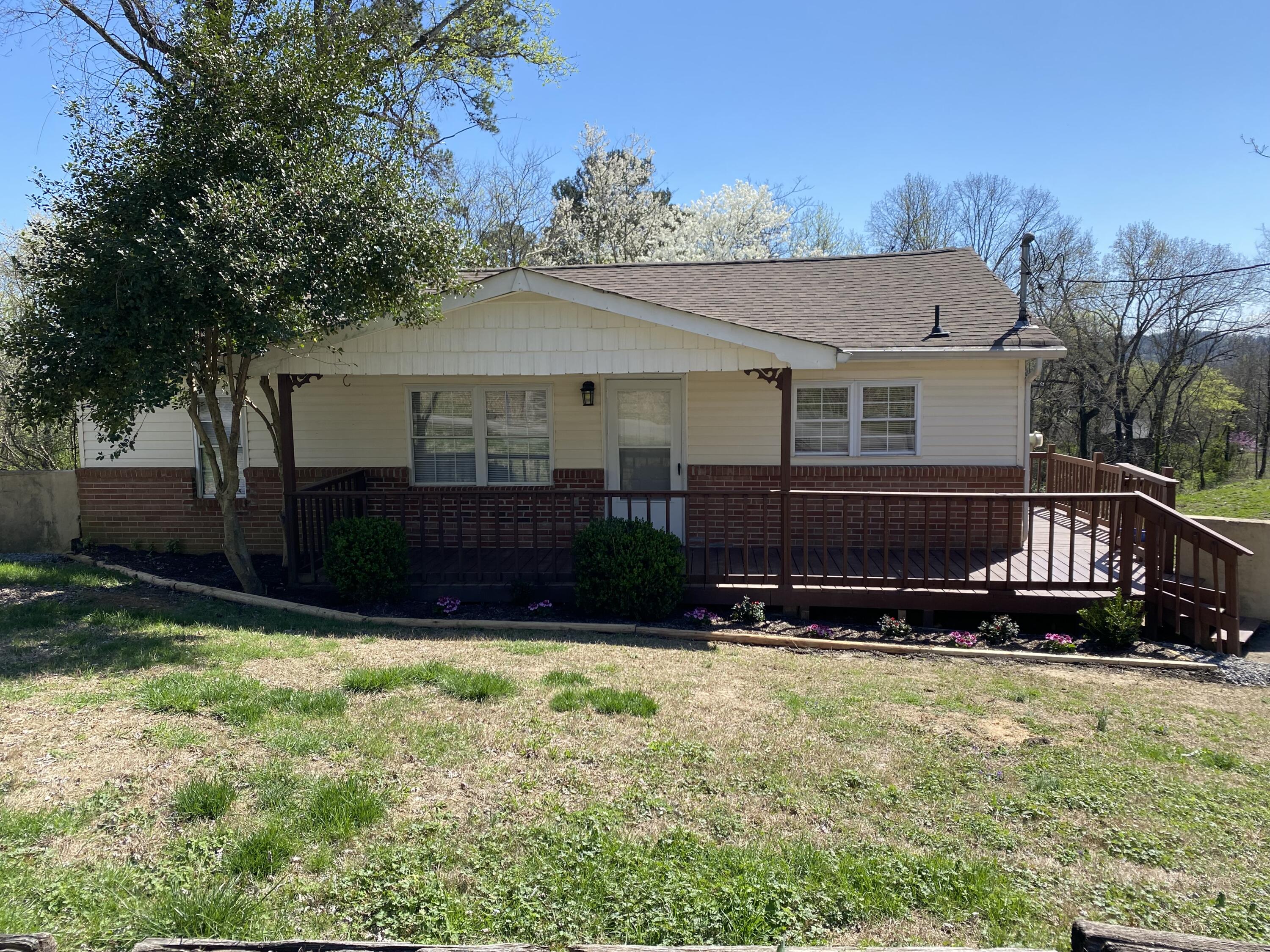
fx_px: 954
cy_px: 476
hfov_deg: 67.3
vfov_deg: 53.1
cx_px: 635
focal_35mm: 26
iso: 32
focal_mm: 4.25
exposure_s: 1/1727
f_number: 1.8
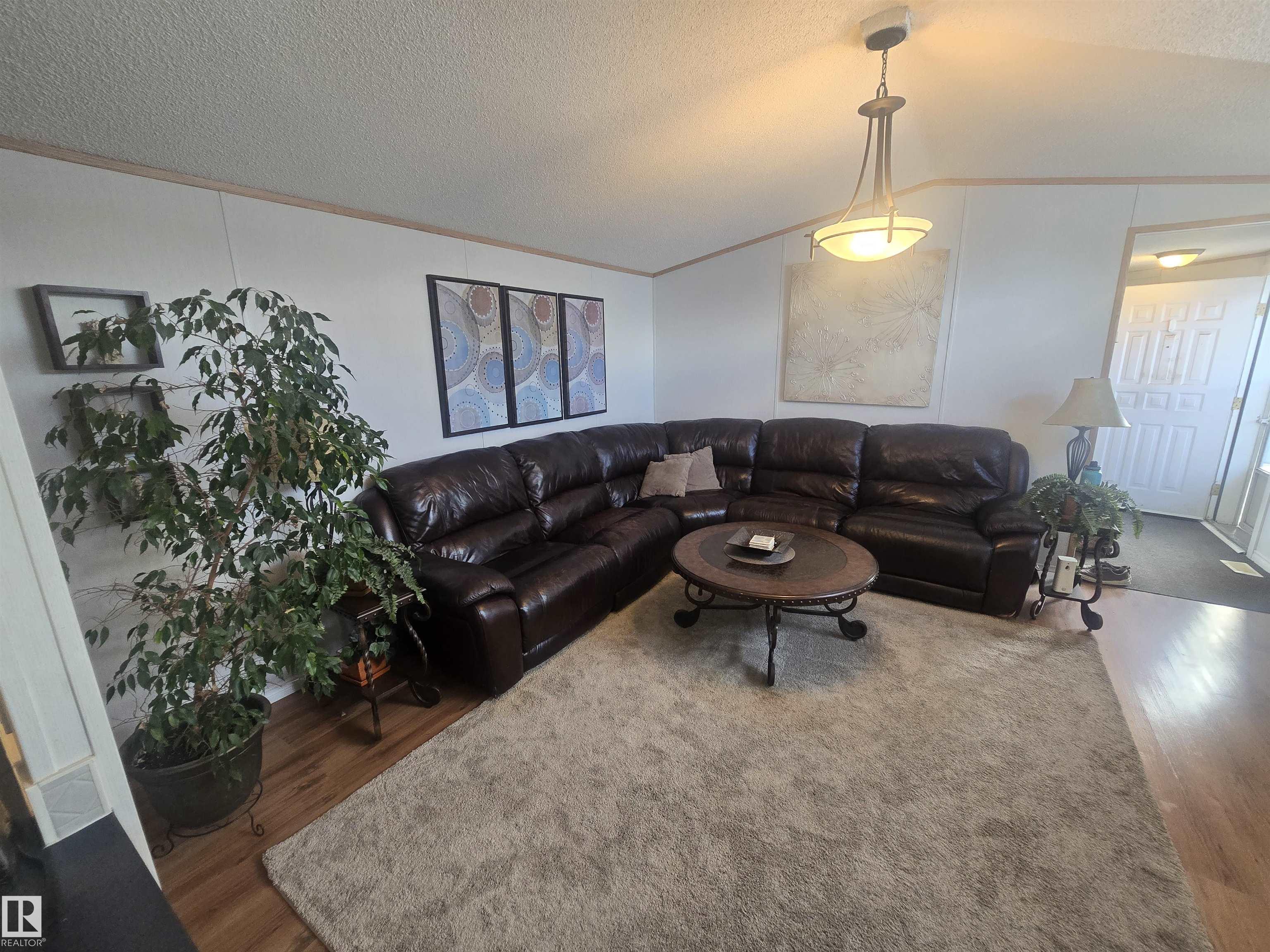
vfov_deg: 89.9
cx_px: 635
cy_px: 476
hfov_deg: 106.2
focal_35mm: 13
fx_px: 477
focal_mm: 2.2
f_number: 2.2
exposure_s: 1/60
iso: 200
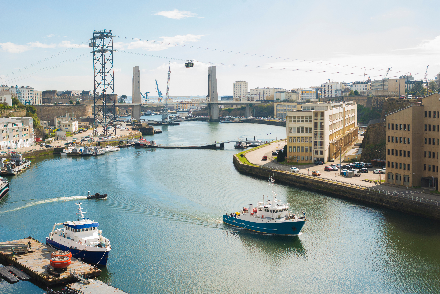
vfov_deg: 27.0
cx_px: 220
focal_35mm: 50
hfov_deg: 39.6
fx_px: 611
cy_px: 147
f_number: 5.6
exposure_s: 1/1600
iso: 640
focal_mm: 50
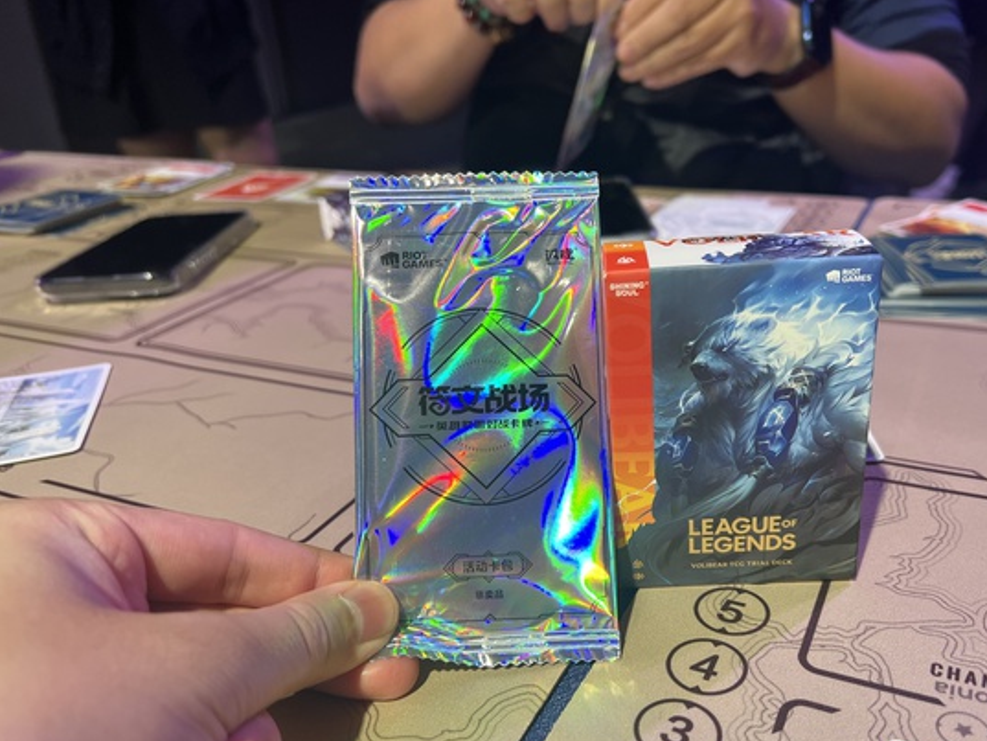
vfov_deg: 45.4
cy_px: 410
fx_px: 884
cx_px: 581
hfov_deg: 58.0
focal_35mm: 31
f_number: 1.5
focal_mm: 5.7
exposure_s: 1/100
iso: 64
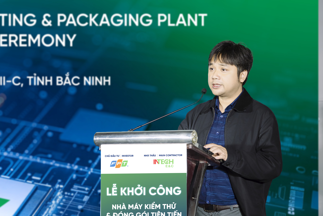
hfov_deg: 19.5
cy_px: 108
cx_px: 162
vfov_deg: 13.0
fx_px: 942
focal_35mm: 105
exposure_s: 1/160
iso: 640
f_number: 2.8
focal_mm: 70
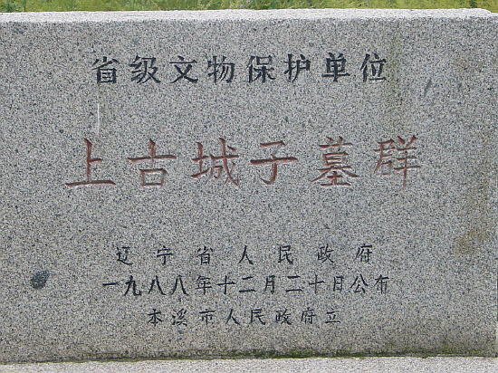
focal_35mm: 100
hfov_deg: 19.6
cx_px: 249
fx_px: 1438
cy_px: 186
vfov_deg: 14.8
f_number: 4.5
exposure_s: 1/200
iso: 80
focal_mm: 12
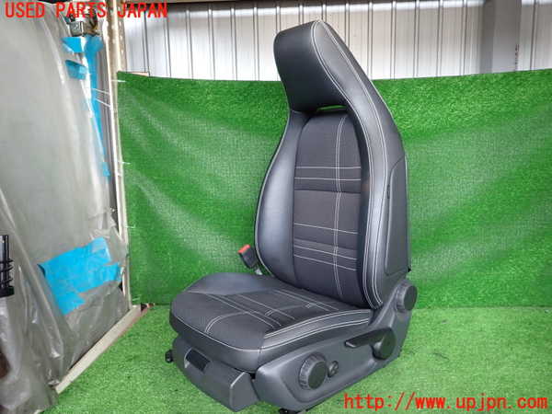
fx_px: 399
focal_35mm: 25
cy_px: 207
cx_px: 276
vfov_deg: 54.9
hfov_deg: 69.4
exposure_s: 1/50
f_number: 2
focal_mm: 4.5
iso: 200
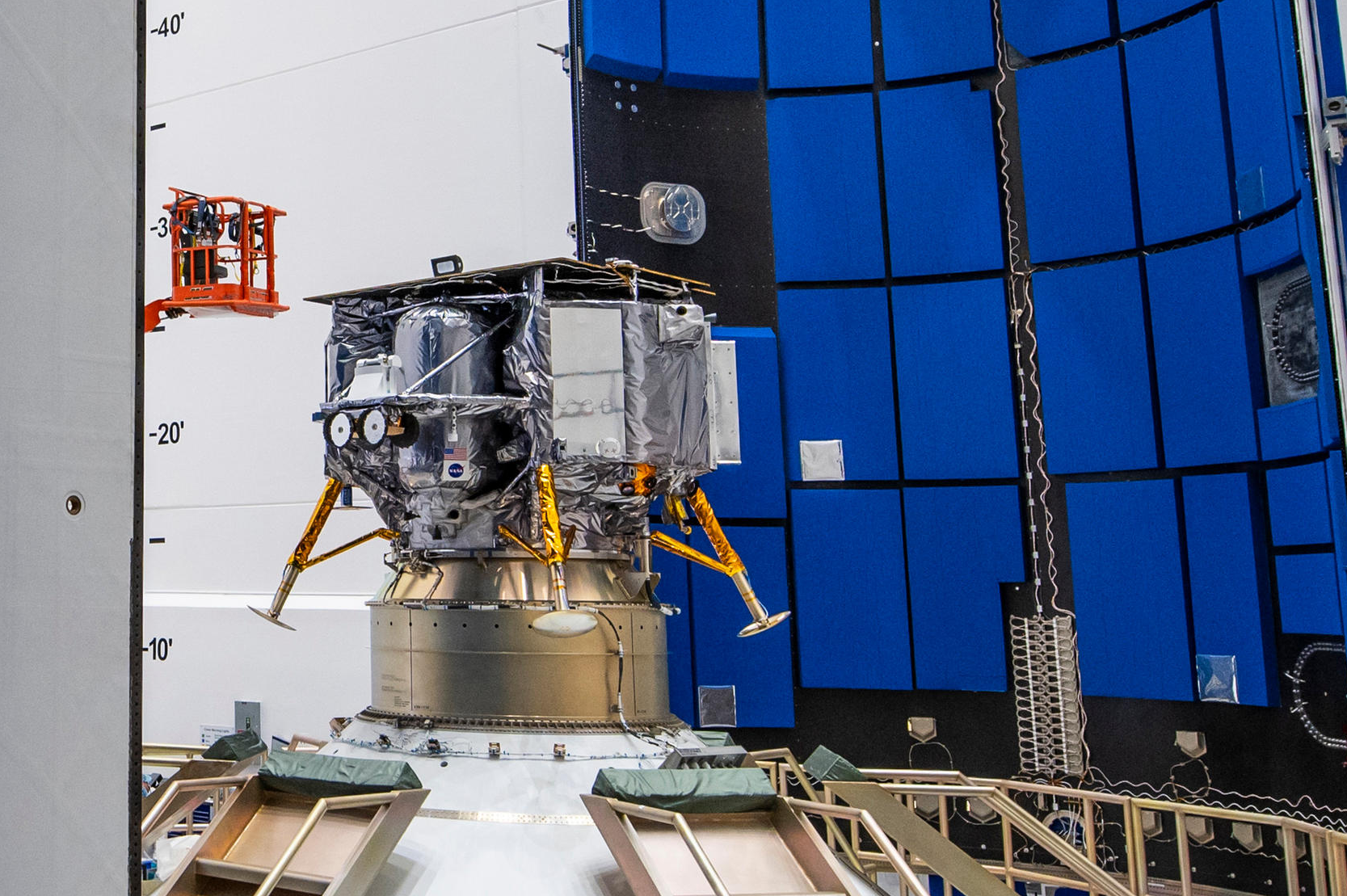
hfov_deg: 39.5
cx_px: 66
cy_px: 288
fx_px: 1683
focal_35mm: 45
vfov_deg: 29.6
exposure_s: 1/60
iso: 1600
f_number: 5.6
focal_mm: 15
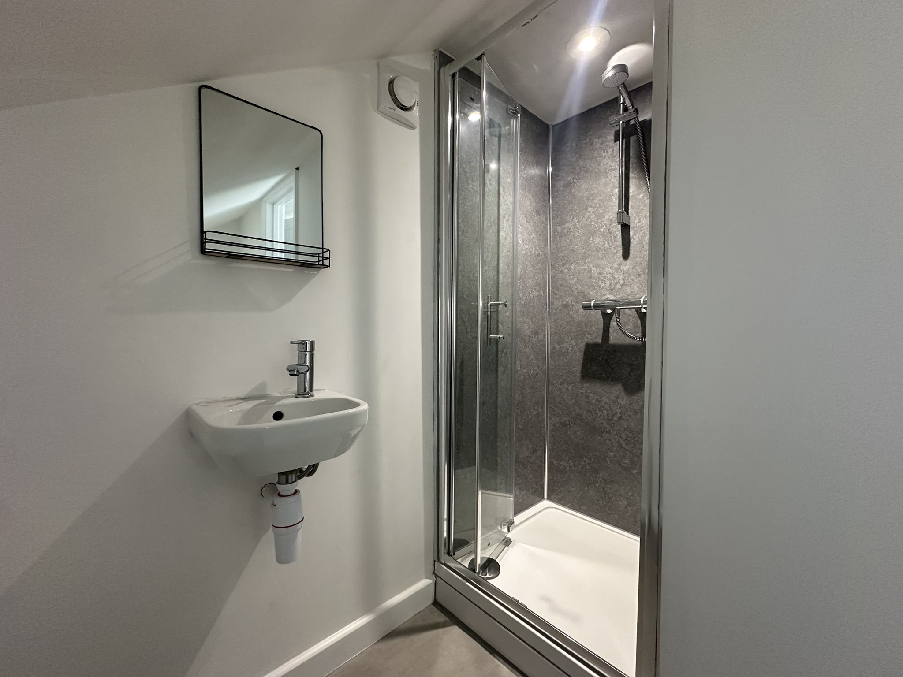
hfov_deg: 102.1
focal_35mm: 14
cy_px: 338
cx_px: 452
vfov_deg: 85.7
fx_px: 365
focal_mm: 2.22
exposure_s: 1/100
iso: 320
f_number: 2.2
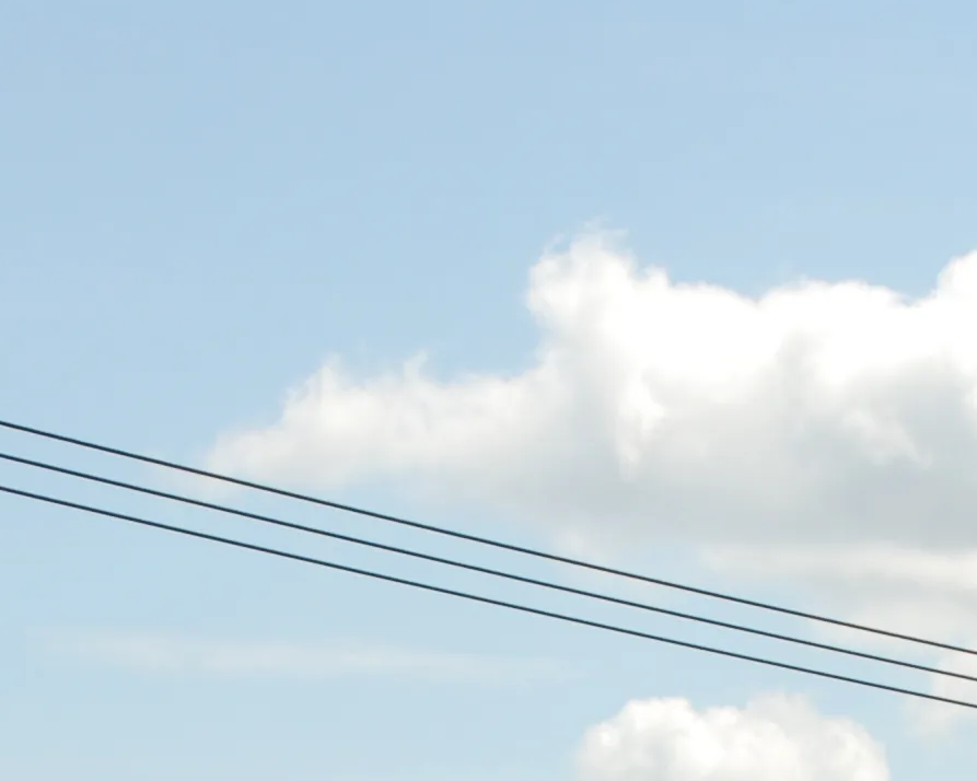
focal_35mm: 269
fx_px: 7777
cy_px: 1404
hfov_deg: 7.2
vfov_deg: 5.7
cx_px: 919
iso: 250
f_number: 9
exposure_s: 1/500
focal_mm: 44
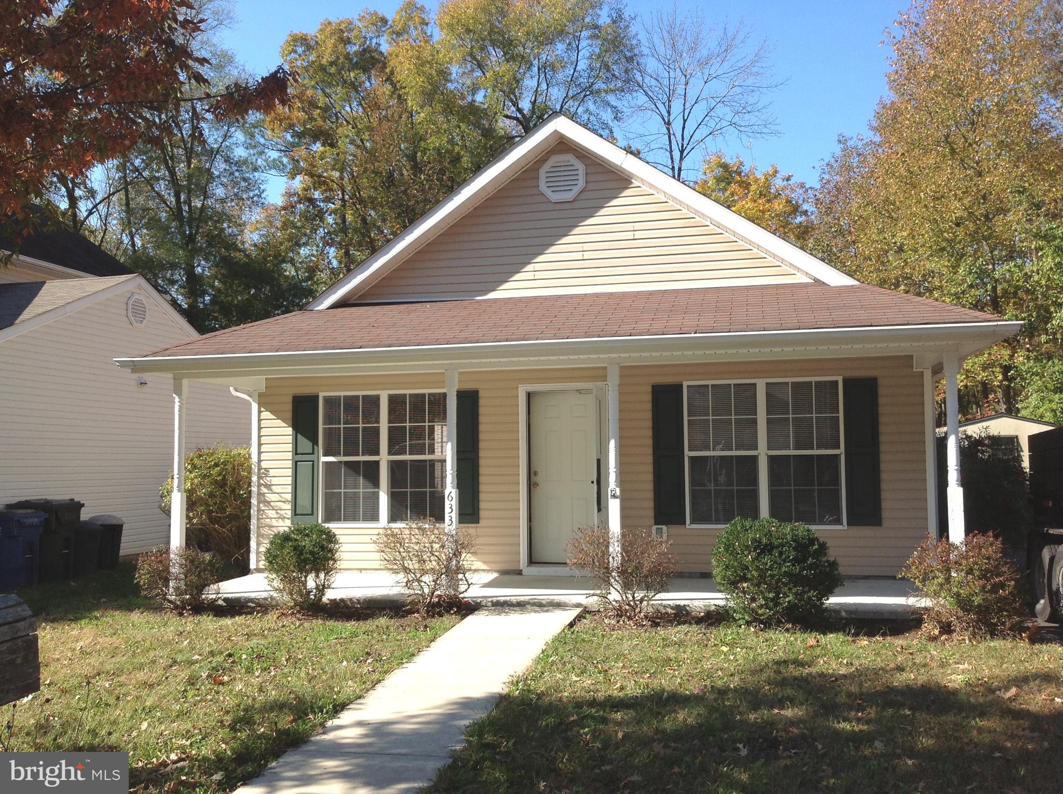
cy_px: 397
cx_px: 532
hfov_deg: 52.7
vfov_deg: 40.6
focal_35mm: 35
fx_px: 1073
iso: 50
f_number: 2.4
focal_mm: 4.28
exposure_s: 1/944
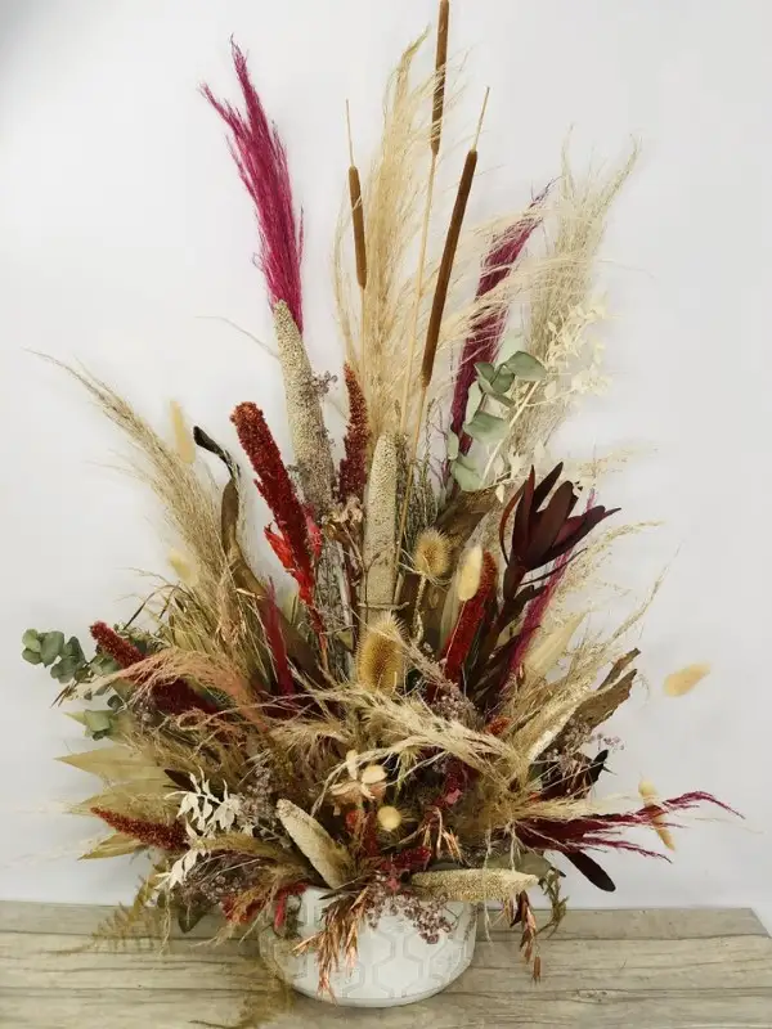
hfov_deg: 28.0
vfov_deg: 36.8
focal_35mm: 52
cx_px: 386
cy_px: 514
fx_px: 1546
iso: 16
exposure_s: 1/50
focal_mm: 6
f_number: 2.4
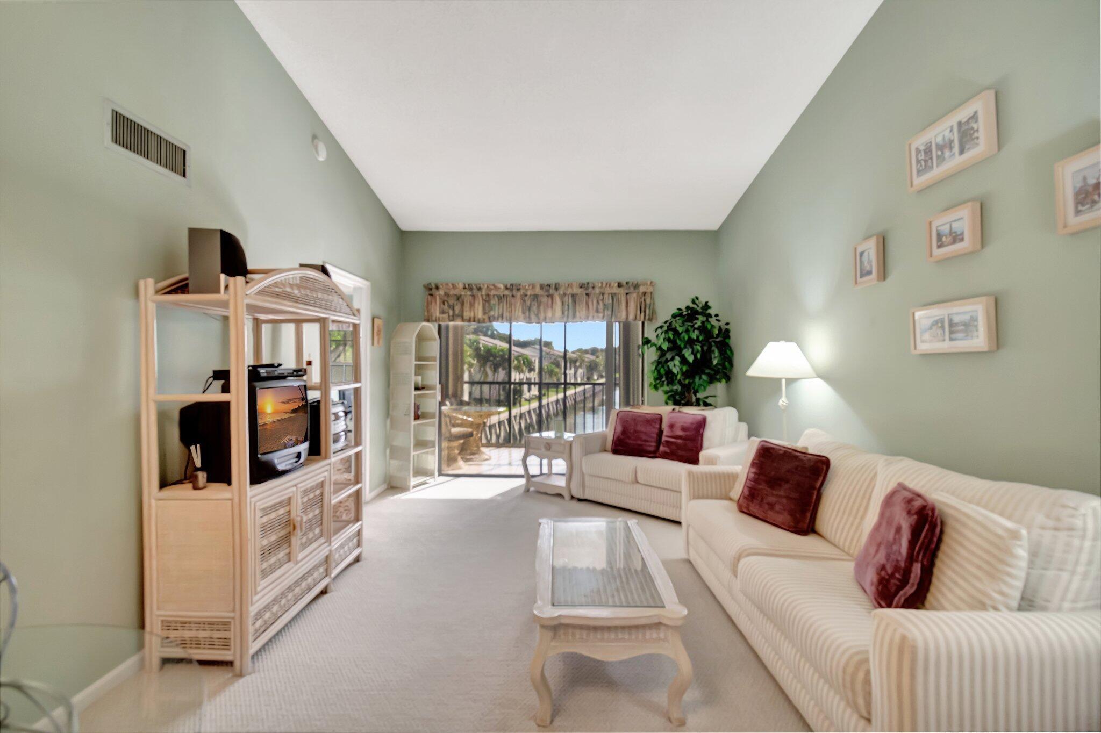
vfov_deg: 77.3
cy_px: 366
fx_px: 459
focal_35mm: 15
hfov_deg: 100.4
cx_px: 550
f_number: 8
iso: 1000
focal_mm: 10
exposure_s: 1/40
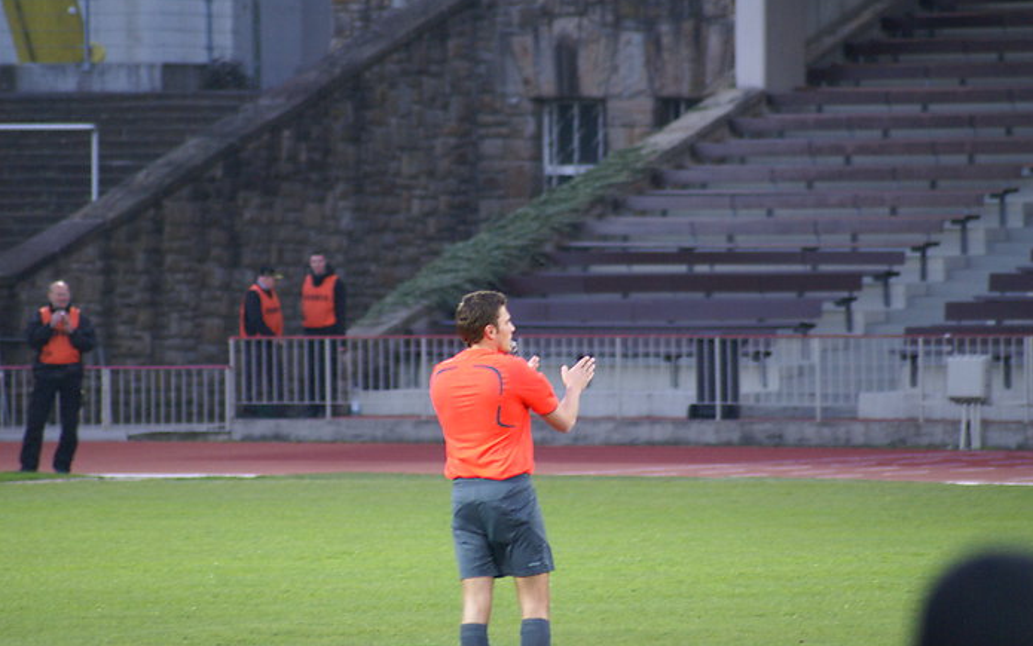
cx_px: 518
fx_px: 9970
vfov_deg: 3.7
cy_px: 318
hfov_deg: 5.9
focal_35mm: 354
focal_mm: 230
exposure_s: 1/50
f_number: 5.6
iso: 800
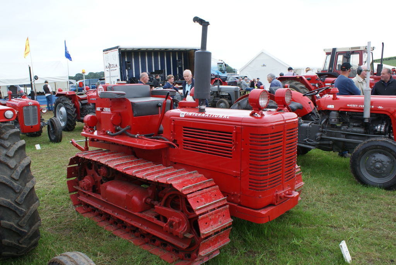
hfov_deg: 61.9
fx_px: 330
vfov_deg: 43.7
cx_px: 198
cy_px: 132
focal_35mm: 30
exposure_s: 1/50
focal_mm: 20
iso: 100
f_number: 6.3
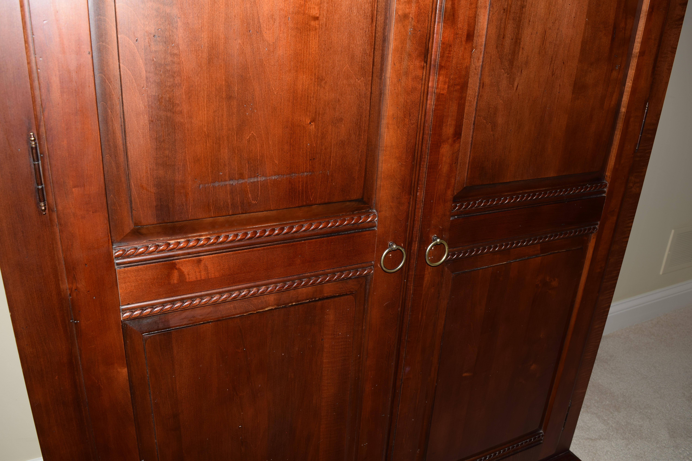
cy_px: 230
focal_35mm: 30
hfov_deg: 61.9
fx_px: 577
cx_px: 346
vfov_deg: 43.6
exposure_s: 1/60
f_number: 8
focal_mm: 20
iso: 100
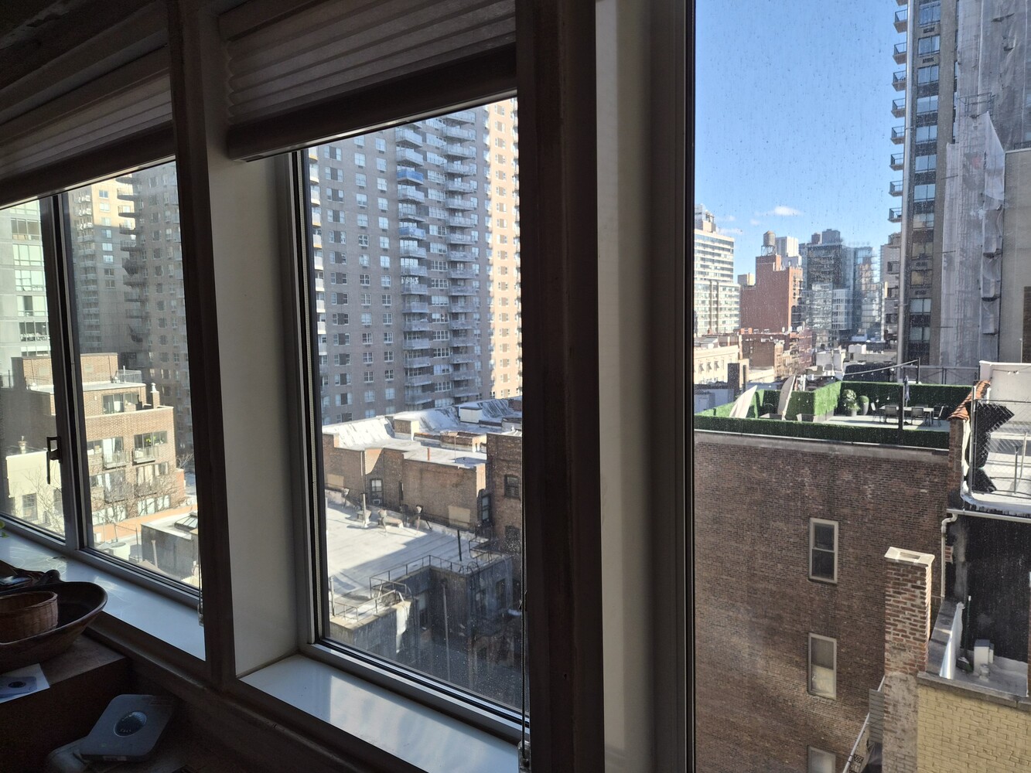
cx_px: 516
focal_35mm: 23
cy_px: 386
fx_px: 685
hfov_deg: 73.9
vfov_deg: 58.9
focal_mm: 5.4
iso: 80
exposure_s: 1/1248
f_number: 1.8
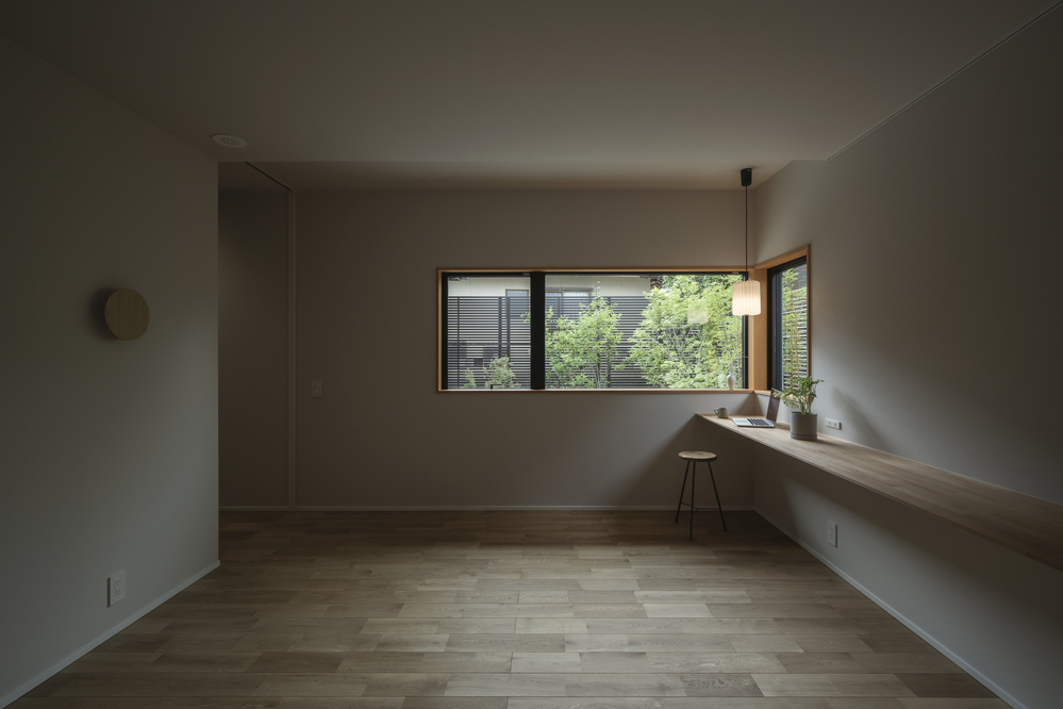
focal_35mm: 16
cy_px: 354
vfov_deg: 75.5
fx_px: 458
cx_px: 532
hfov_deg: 98.5
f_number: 11
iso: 160
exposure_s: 1/6
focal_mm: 15.5
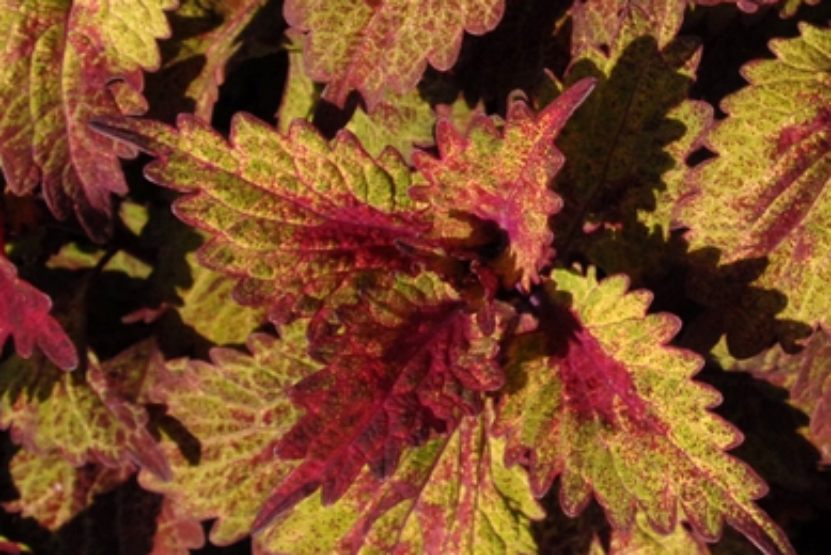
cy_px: -99
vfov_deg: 9.8
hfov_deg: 14.5
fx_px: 3195
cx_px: 884
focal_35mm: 138
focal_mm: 35
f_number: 10
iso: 400
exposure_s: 1/350
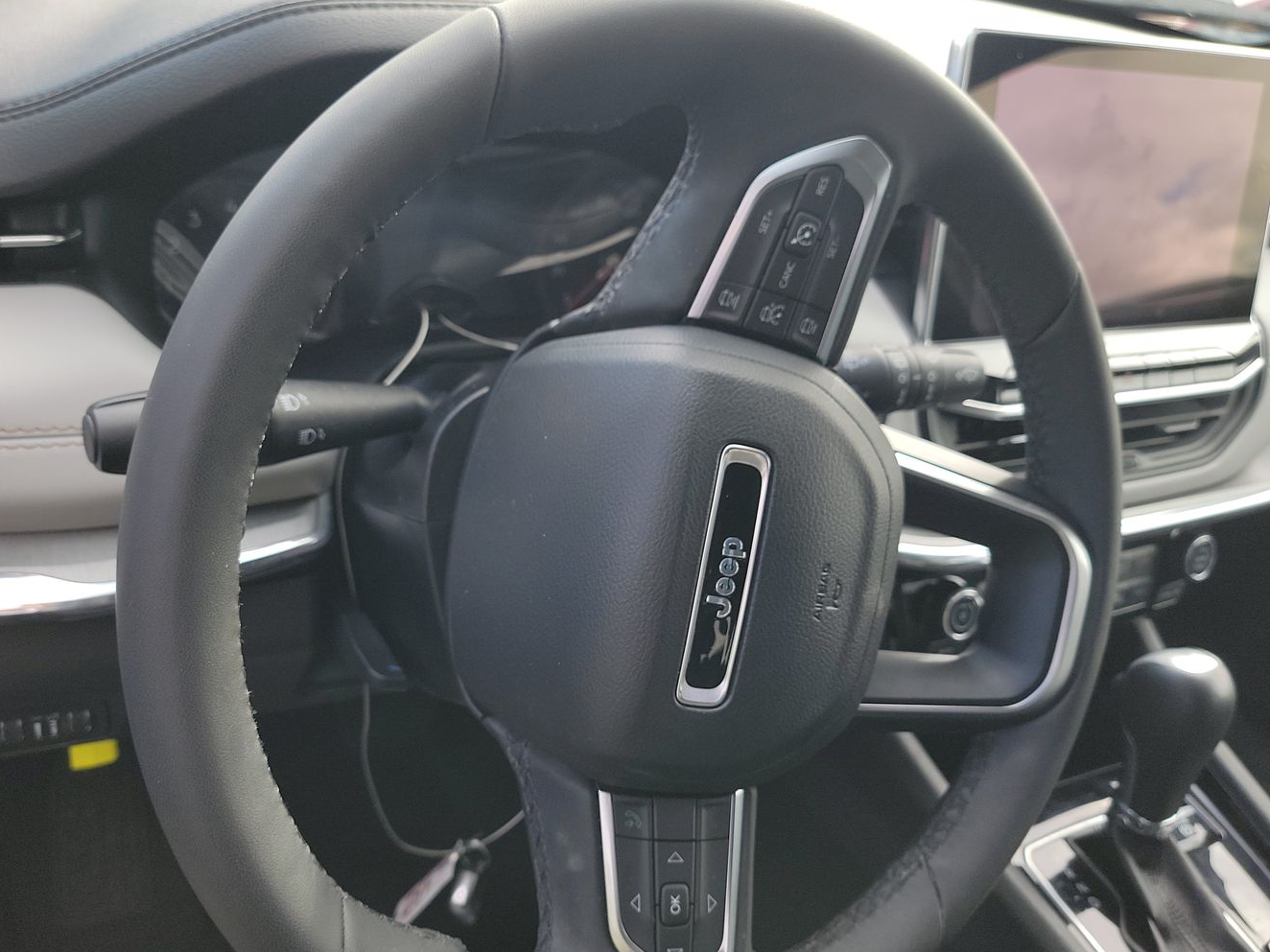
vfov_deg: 48.2
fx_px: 1064
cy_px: 500
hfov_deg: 61.6
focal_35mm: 29
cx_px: 600
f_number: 1.8
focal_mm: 6.7
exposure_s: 1/119
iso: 81
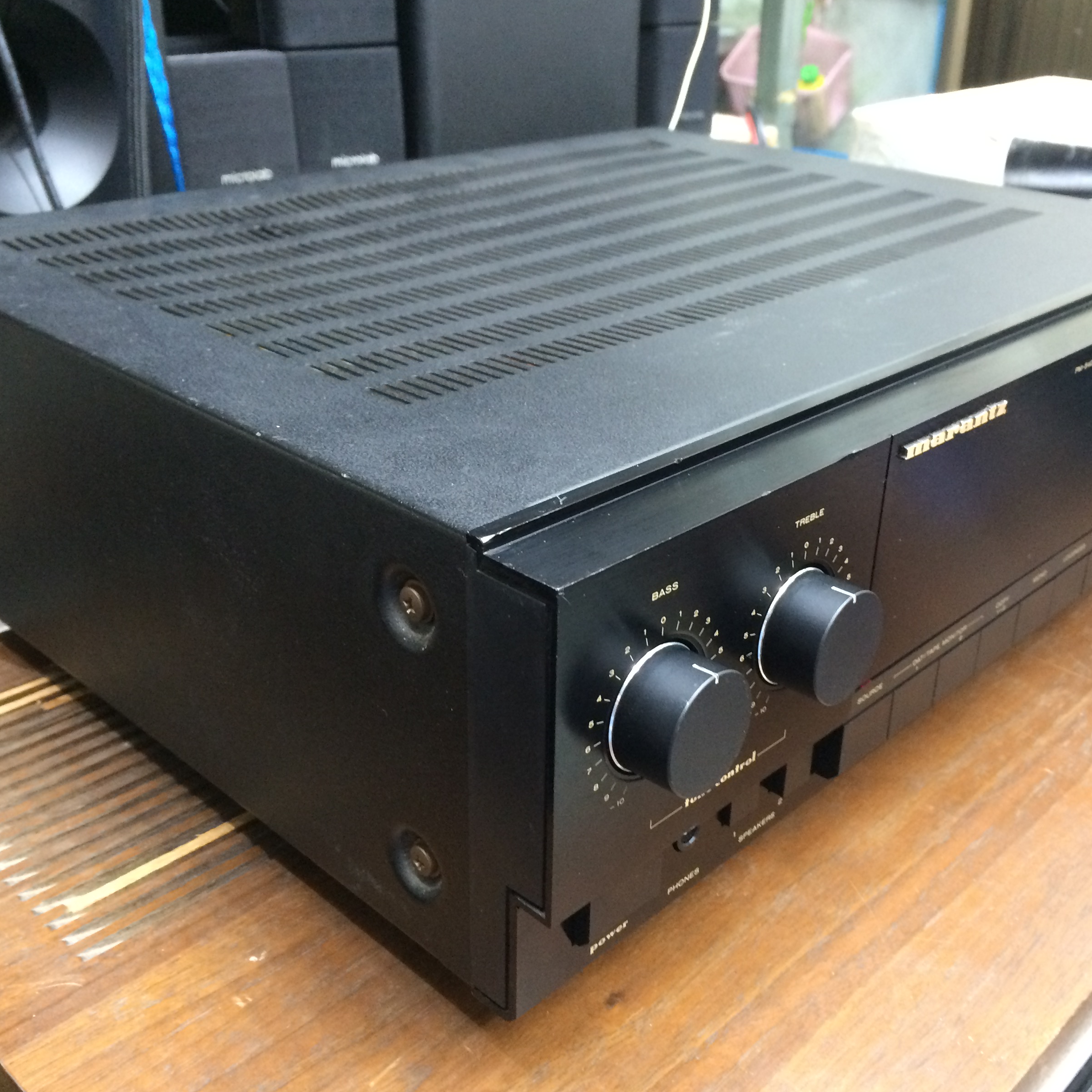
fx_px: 1249
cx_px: 590
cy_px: 547
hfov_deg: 47.2
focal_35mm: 35
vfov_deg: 47.2
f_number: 2.2
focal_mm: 4.15
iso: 320
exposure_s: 1/17
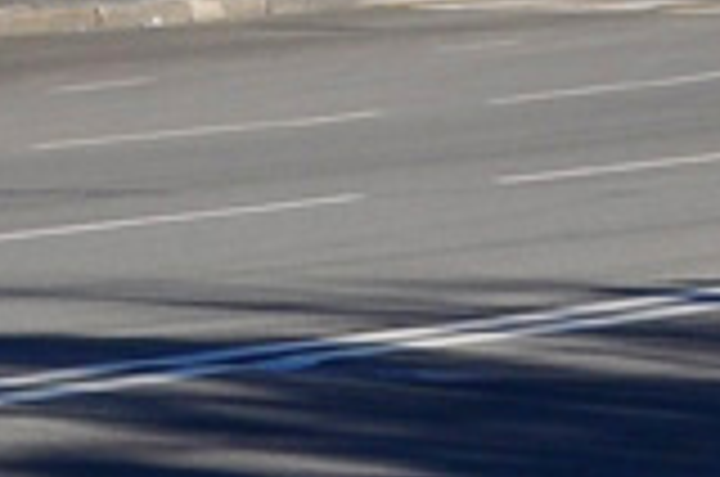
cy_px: -938
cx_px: -850
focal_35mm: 394
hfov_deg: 5.1
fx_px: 7859
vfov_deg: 3.4
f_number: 8
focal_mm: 35
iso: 200
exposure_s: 1/500
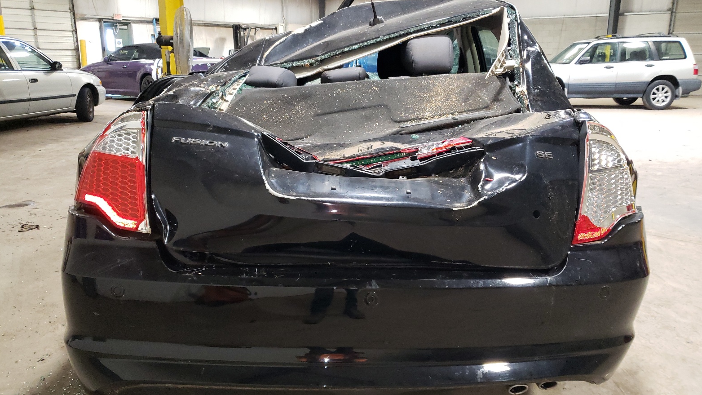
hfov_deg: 66.1
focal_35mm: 29
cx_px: 355
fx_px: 540
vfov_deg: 40.2
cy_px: 201
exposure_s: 1/60.2
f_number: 1.5
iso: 353
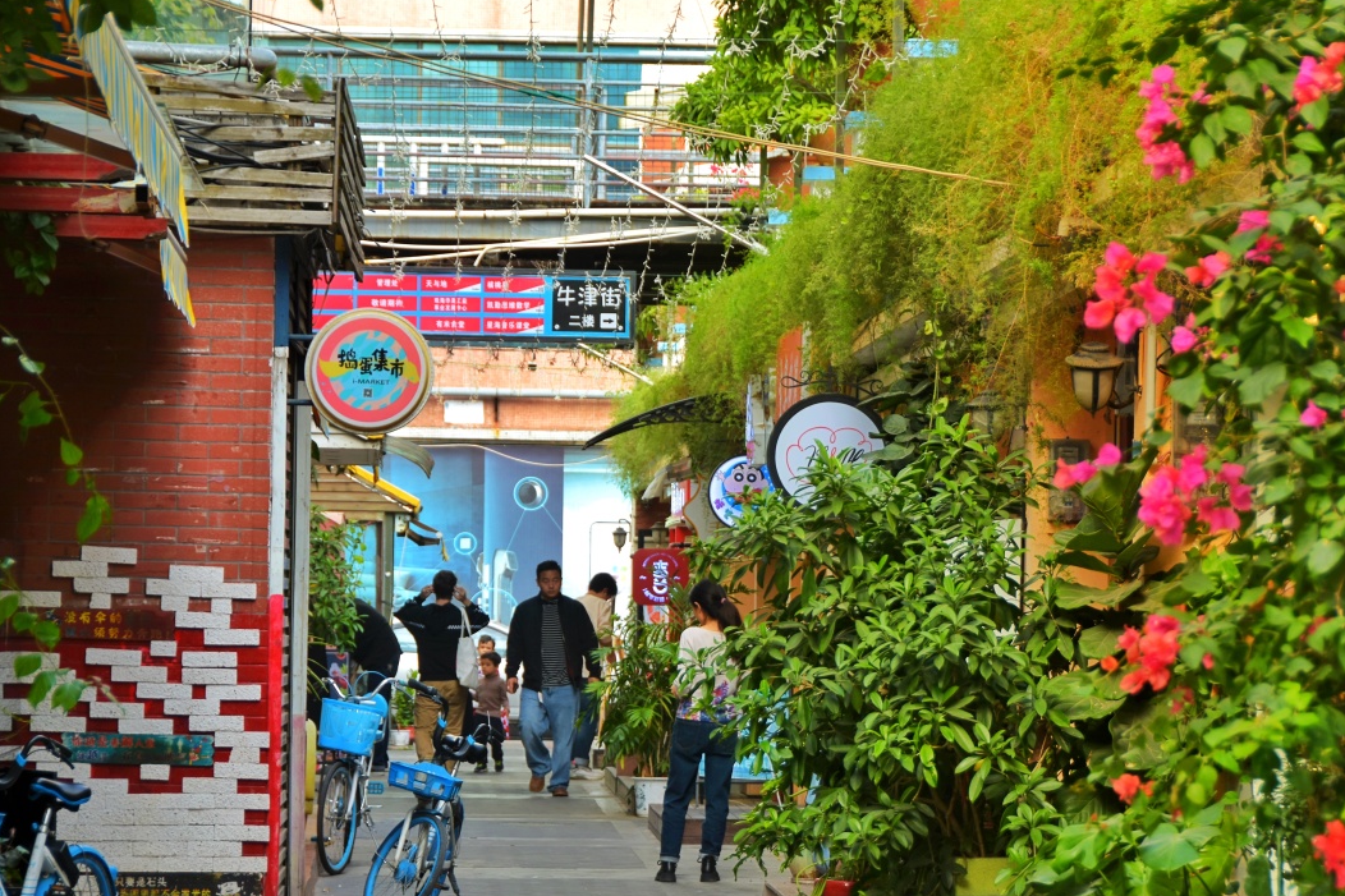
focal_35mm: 154
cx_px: 703
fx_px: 5752
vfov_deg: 8.9
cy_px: 461
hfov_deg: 13.3
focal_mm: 90
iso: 200
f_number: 5.3
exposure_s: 1/125
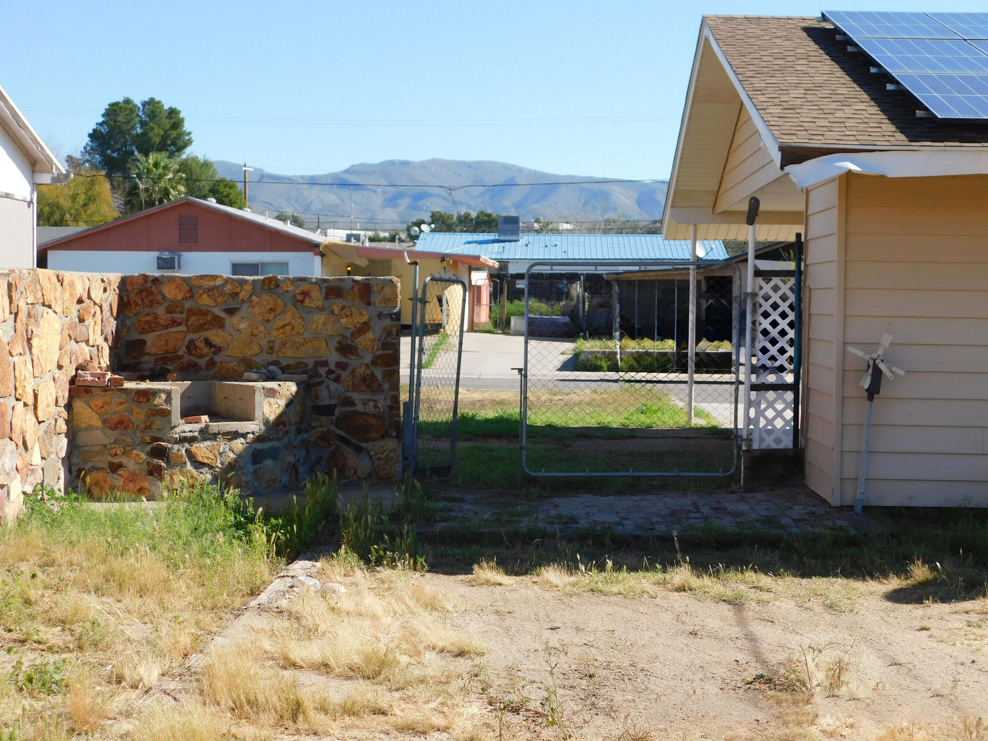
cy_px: 390
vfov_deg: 25.7
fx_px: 1627
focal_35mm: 57
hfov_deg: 33.7
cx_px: 548
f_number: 3.8
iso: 125
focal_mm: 9
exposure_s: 1/640
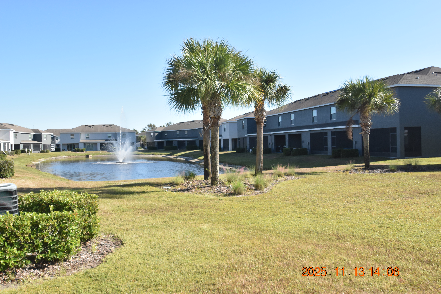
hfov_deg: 53.1
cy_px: 147
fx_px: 441
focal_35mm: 36
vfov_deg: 36.9
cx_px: 220
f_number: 4.5
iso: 800
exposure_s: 1/3000
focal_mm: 24
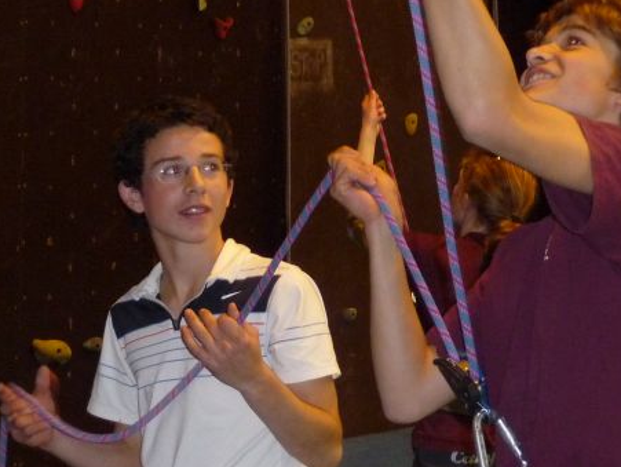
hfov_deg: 17.5
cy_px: 216
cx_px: 369
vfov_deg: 13.2
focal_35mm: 112
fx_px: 2011
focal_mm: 9.8
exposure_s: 1/30
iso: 400
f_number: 4.4
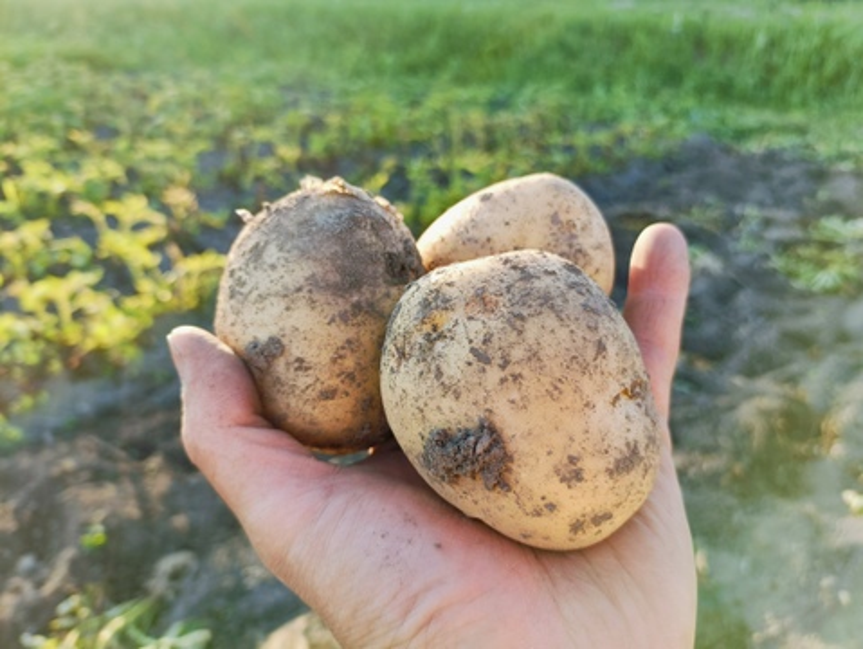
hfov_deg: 69.4
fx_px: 624
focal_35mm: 25
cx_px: 432
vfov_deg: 54.9
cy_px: 324
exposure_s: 1/101
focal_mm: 4.7
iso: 64
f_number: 1.7
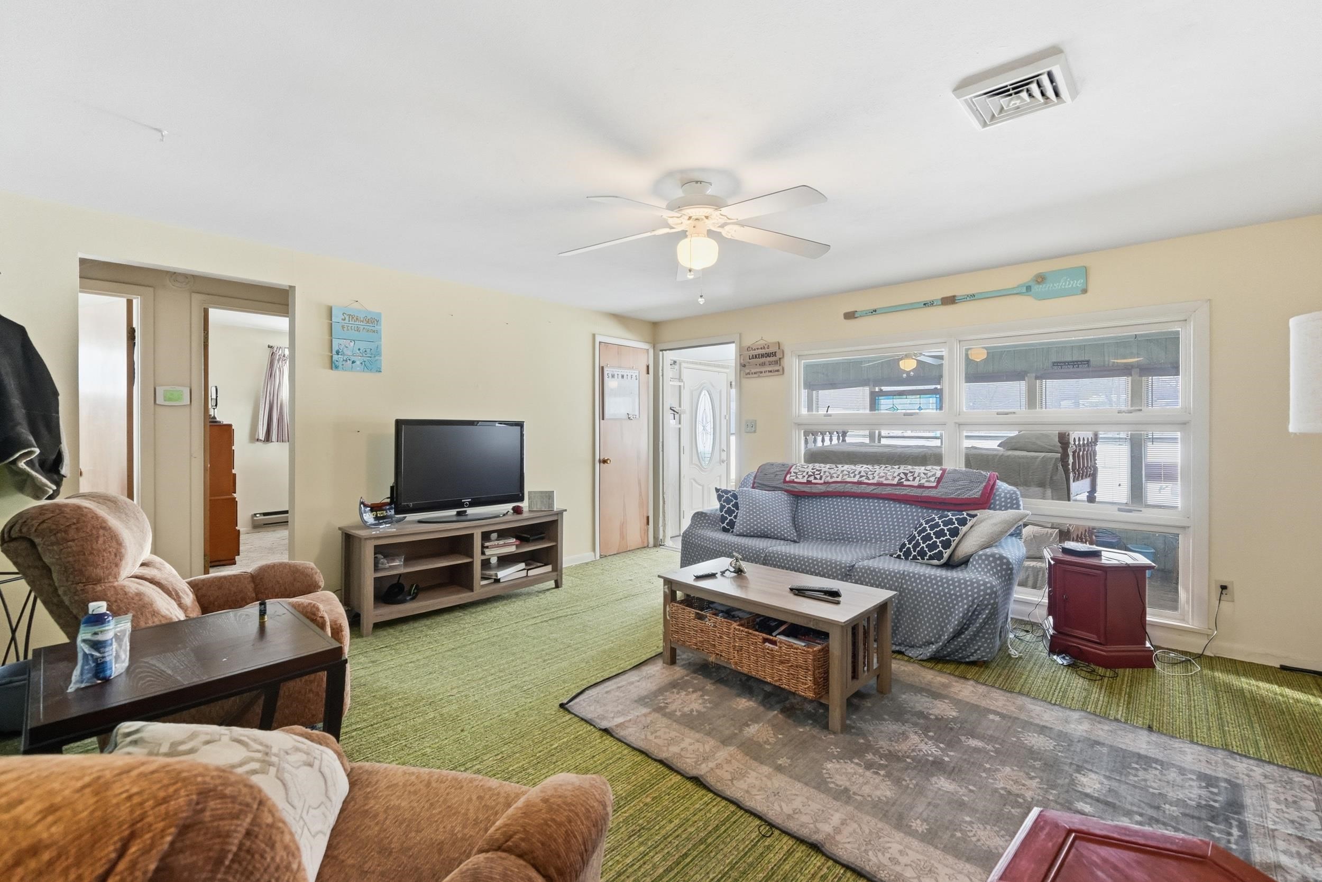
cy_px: 441
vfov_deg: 77.3
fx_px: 551
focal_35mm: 15
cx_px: 661
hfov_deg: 100.4
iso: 800
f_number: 4
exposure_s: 1/800
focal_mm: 10
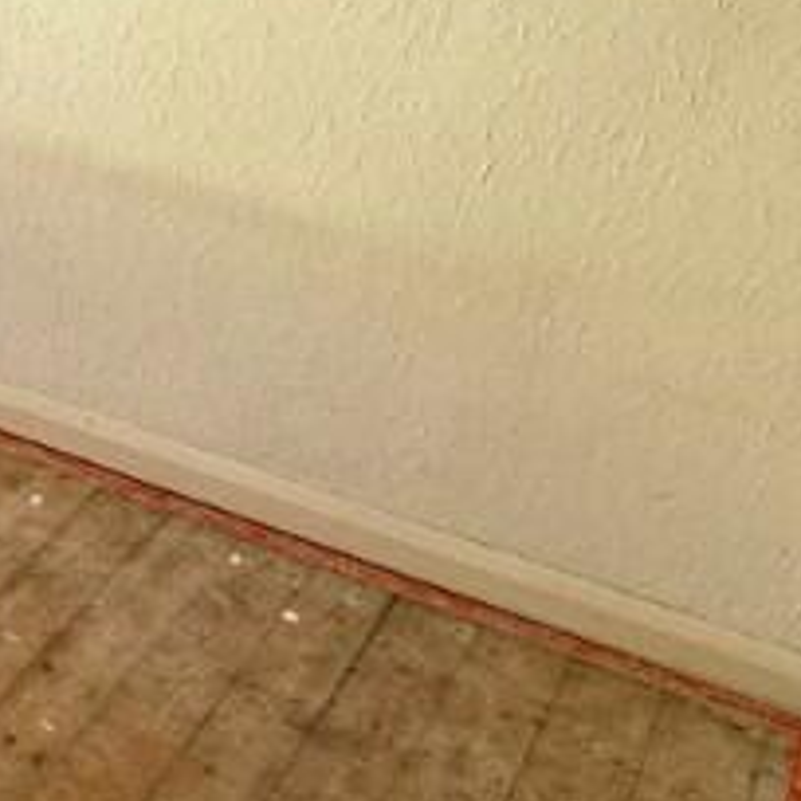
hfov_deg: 19.0
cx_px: -738
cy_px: 322
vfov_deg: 27.7
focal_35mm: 62
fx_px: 1623
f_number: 2.2
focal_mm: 2.22
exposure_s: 1/100
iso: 160
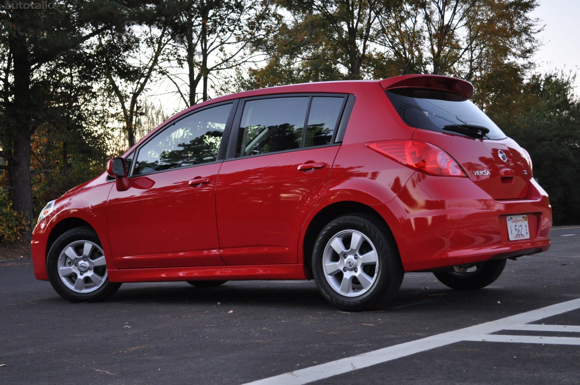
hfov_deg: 35.1
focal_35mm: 57
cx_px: 290
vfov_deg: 23.7
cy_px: 192
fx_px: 917
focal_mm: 38
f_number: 5
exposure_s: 1/30
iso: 1100
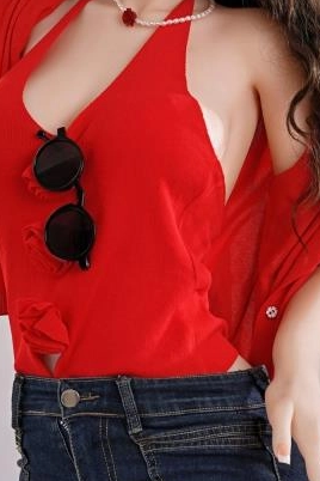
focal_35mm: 130
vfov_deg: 15.8
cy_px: 227
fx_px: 1733
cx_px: 141
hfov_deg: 10.5
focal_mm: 58
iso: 50
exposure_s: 1/60
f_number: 5.6
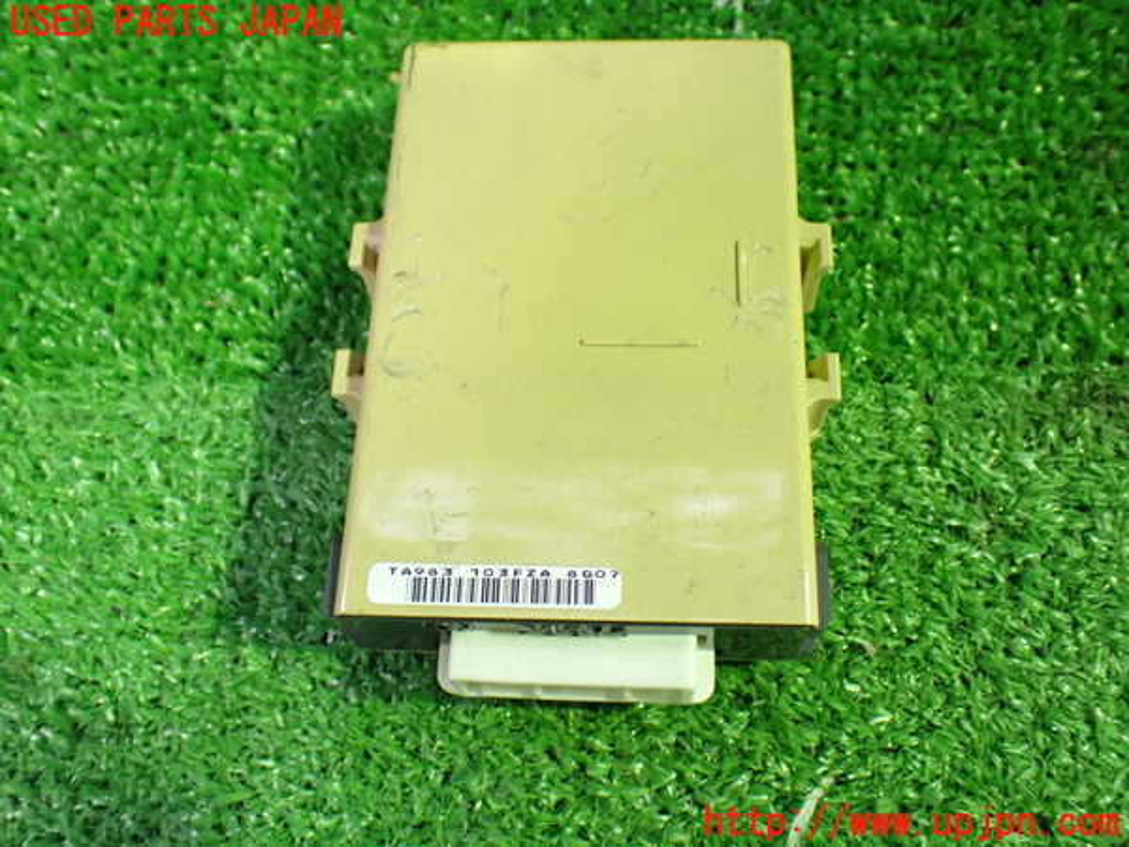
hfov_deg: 51.4
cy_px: 424
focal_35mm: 36
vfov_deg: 39.7
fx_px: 1174
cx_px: 564
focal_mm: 6.37
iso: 800
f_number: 2.5
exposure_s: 1/40
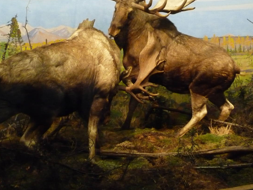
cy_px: 57
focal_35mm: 56
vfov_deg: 25.9
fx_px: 409
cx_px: 103
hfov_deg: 34.3
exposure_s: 1/20
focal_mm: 6.3
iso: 800
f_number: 3.8
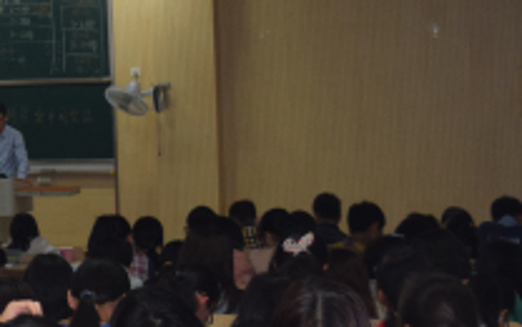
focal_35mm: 132
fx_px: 1878
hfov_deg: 14.8
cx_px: -228
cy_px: 43
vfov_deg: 9.9
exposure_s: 1/100
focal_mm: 30
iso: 800
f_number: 5
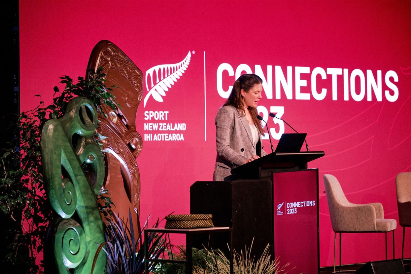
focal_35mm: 136
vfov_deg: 10.1
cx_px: 206
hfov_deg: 15.1
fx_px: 1552
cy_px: 137
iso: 3200
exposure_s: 1/250
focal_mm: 90.6
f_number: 2.8
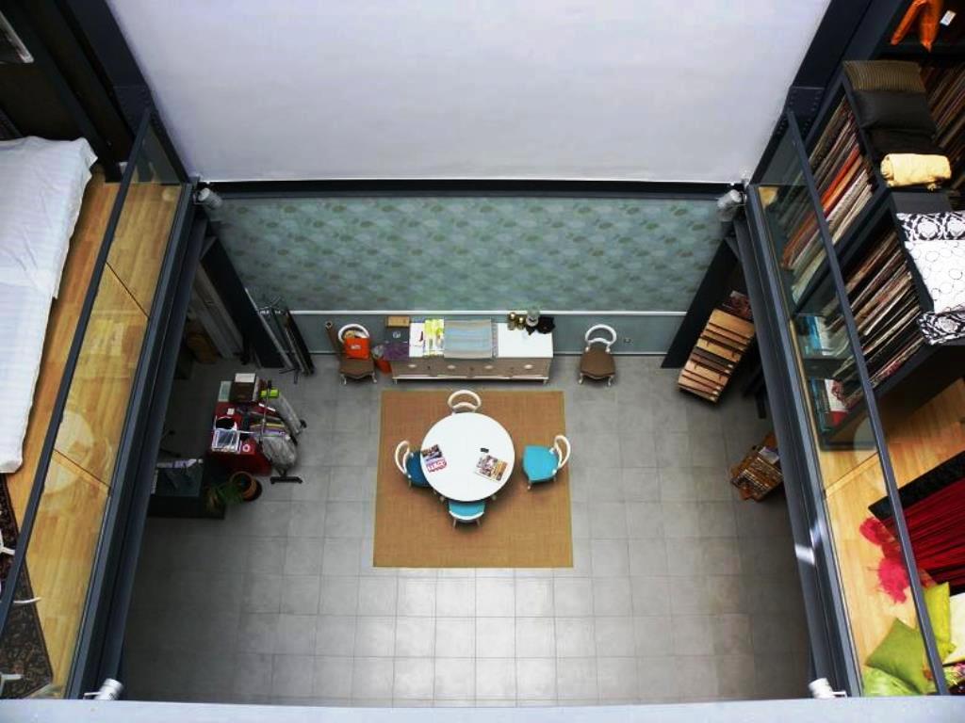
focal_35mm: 26
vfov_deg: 53.1
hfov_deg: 67.3
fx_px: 725
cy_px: 362
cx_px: 482
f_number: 5
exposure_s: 1/60
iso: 100
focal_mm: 4.6
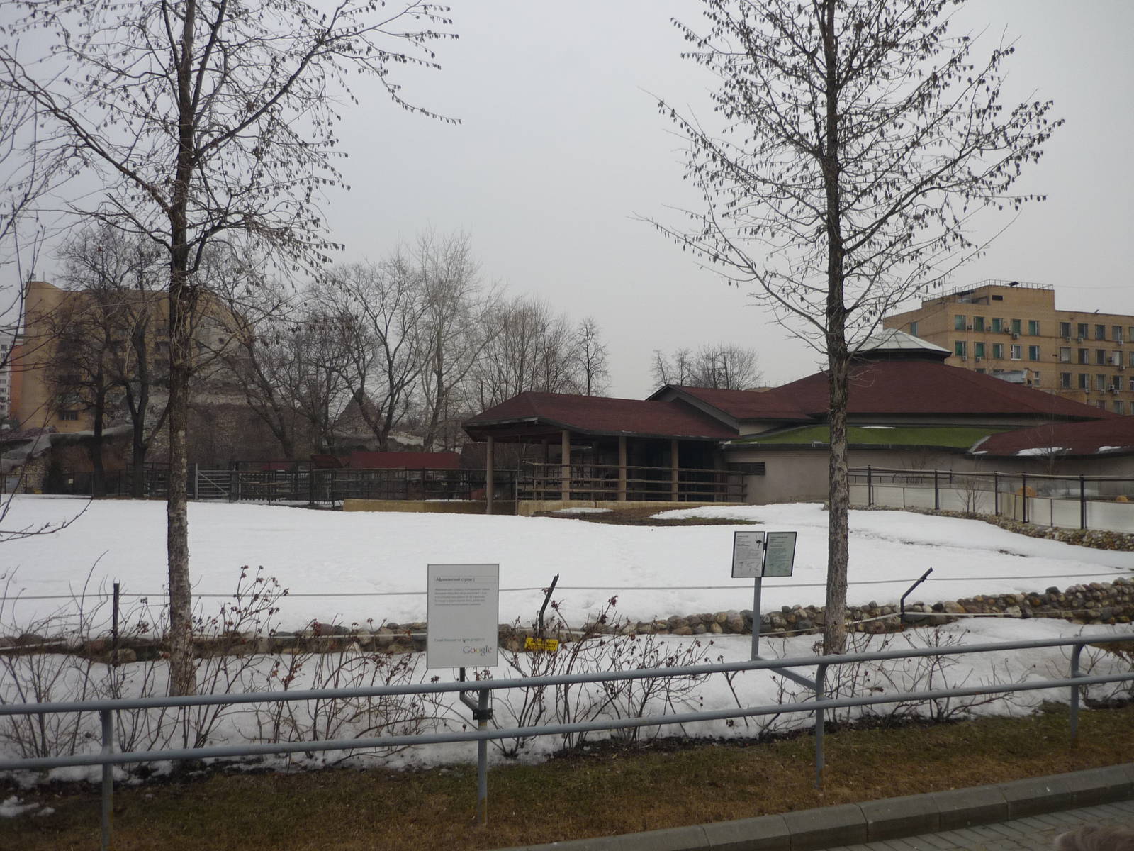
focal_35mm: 33
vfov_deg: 42.9
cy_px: 426
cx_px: 567
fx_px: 1081
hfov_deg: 55.4
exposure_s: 1/160
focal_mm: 5.5
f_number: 8
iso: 100
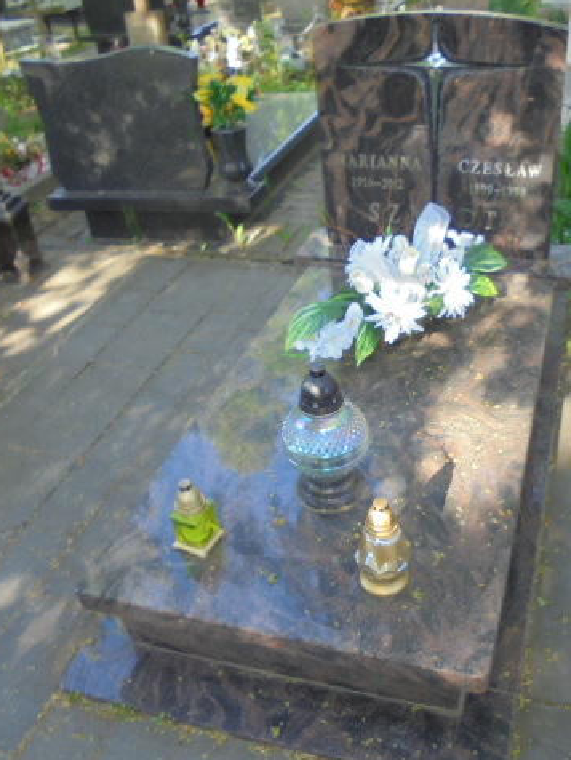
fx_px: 769
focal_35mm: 35
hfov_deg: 40.4
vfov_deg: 52.6
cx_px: 366
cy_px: 379
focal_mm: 4.6
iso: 100
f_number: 3.5
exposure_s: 1/60
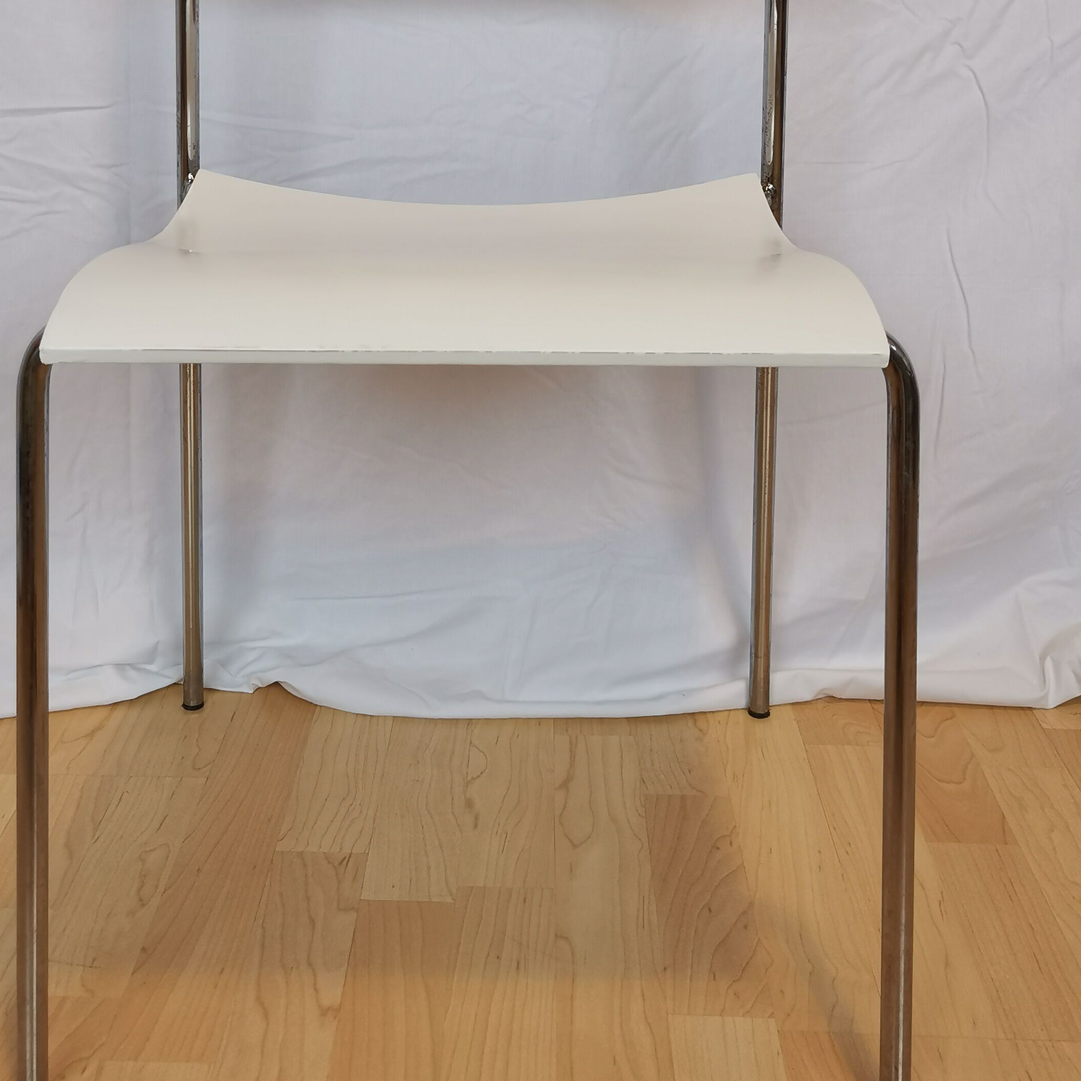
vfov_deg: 37.4
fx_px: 1555
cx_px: 478
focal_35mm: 44
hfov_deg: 38.3
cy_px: 271
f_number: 1.8
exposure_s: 1/100
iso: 160
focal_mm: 5.58
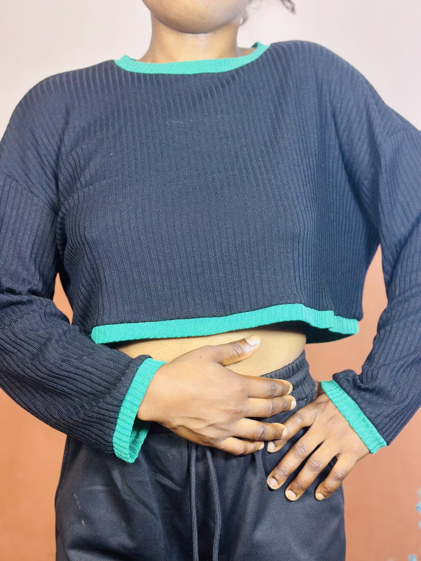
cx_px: 210
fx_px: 778
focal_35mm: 48
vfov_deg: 39.7
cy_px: 280
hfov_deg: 30.3
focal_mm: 6.86
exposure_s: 1/50
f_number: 1.78
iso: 200
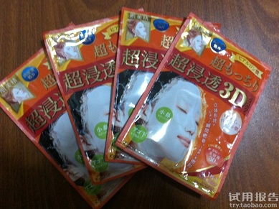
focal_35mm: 35
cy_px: 104
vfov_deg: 40.6
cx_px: 140
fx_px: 282
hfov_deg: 52.7
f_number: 2.8
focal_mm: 3.85
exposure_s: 1/17
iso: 500
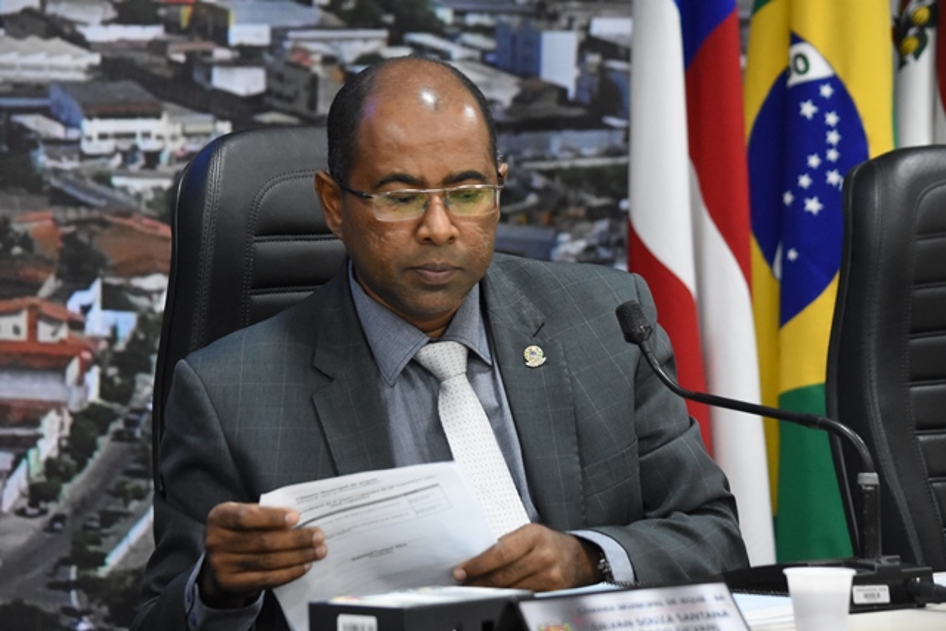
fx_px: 3627
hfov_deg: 14.9
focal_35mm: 138
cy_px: 316
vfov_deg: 9.9
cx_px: 473
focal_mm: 92
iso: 4000
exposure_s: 1/60
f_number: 5.6
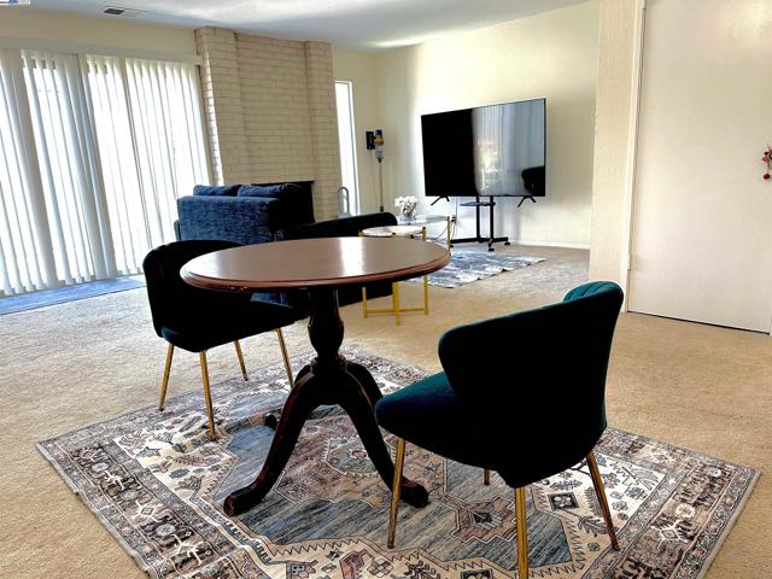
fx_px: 535
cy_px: 290
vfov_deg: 56.8
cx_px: 386
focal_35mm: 24
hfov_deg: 71.6
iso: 160
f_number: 1.78
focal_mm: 6.86
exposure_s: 1/60
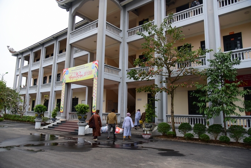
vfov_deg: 53.2
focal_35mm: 24
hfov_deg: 73.7
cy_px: 84
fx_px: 167
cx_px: 126
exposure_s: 1/640
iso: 1000
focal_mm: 24
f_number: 4
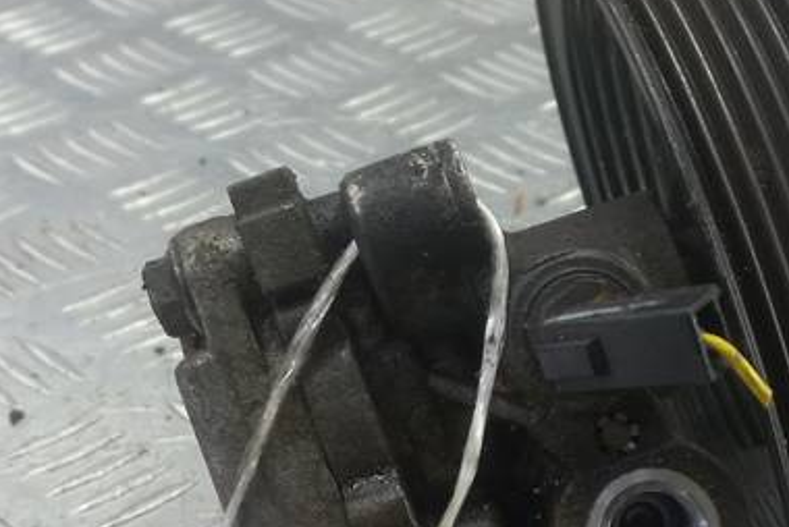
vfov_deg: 19.3
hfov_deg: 28.7
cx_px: 494
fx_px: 1535
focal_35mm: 70
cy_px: 436
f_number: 1.8
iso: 125
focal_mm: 4.6
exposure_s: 1/50
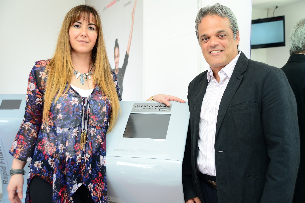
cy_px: 102
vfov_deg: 31.9
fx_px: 356
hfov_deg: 46.4
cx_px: 152
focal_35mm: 42
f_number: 4.5
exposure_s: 1/100
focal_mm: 42
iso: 250
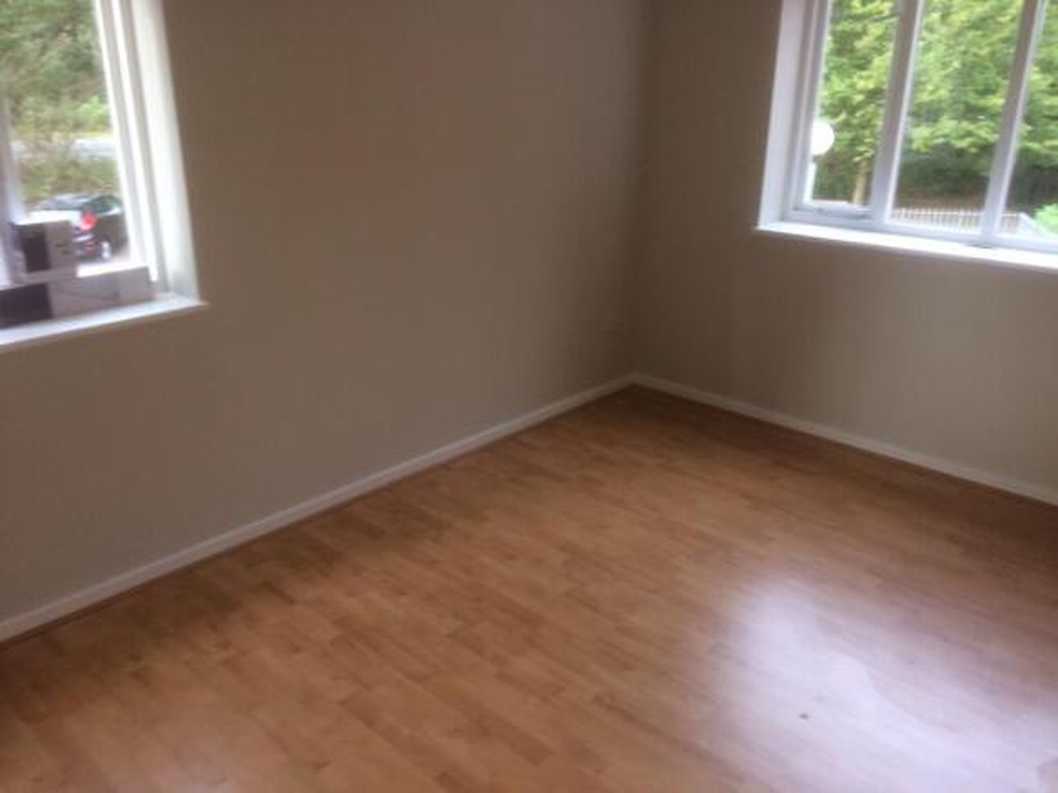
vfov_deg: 48.2
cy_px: 396
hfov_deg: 61.7
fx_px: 886
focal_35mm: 29
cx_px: 529
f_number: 2.2
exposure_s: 1/33
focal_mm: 4.15
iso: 40
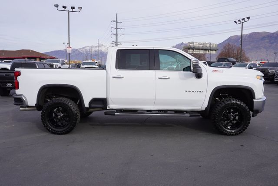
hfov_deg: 61.9
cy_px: 93
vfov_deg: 43.7
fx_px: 232
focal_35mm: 30
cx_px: 139
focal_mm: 20
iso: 100
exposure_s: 1/125
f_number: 9
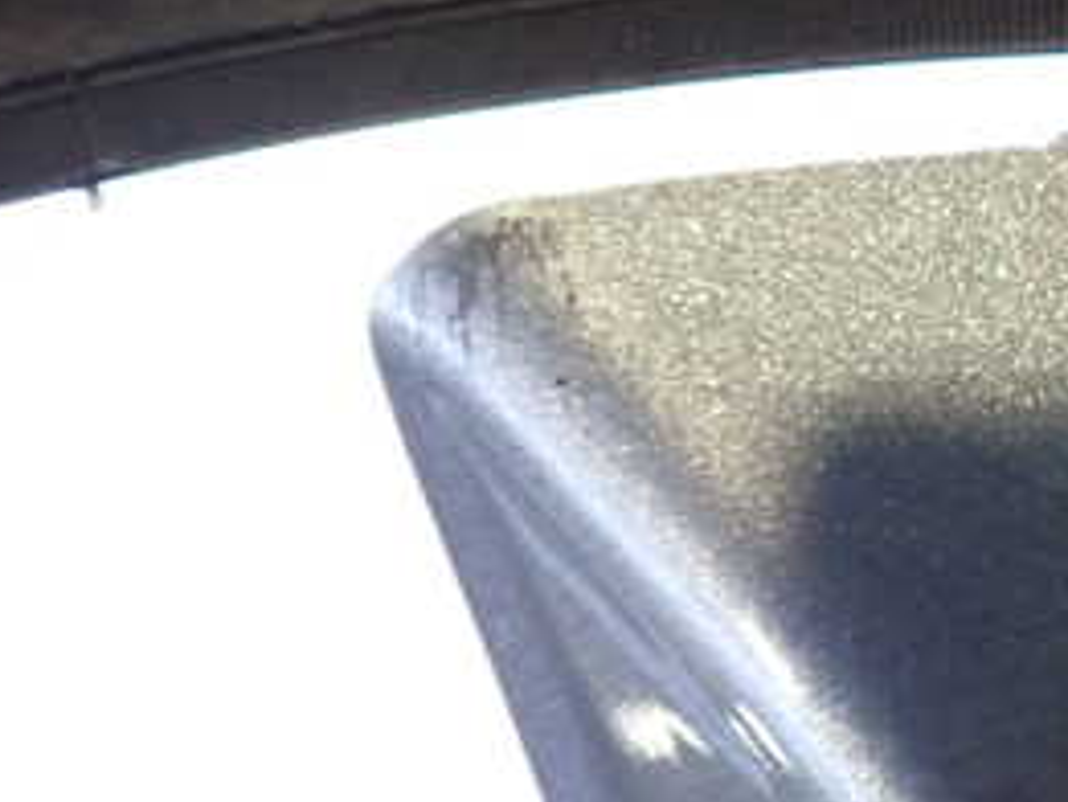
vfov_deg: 21.1
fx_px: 2130
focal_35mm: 69
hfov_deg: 26.5
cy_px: 188
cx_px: 1097
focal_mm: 5.4
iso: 640
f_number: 2.3
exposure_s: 1/50
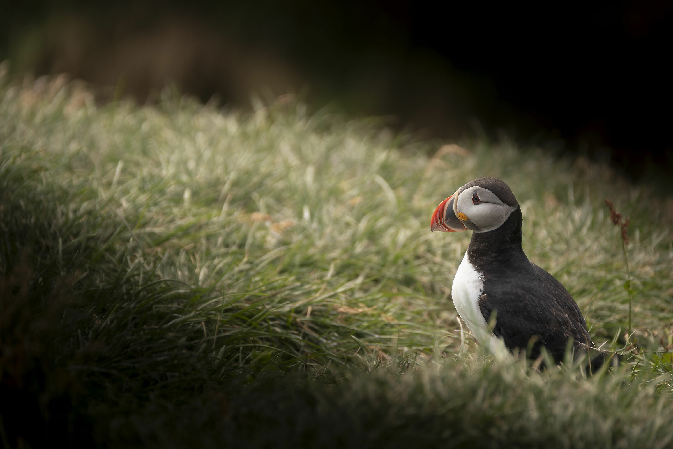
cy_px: 224
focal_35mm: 600
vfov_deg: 2.3
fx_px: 11216
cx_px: 336
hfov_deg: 3.4
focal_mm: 400
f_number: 5.6
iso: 100
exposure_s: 1/125
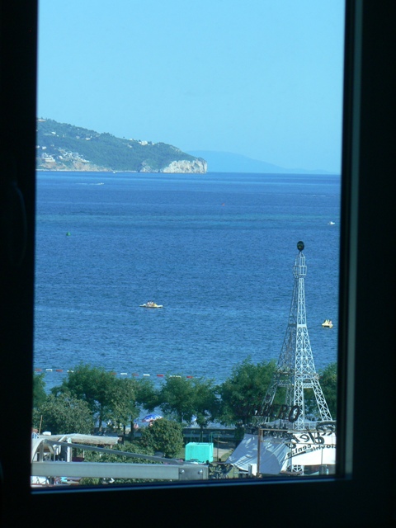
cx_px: 198
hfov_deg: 8.5
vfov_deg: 11.3
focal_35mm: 175
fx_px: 2669
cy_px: 264
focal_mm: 29.1
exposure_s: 1/400
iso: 80
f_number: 4.5
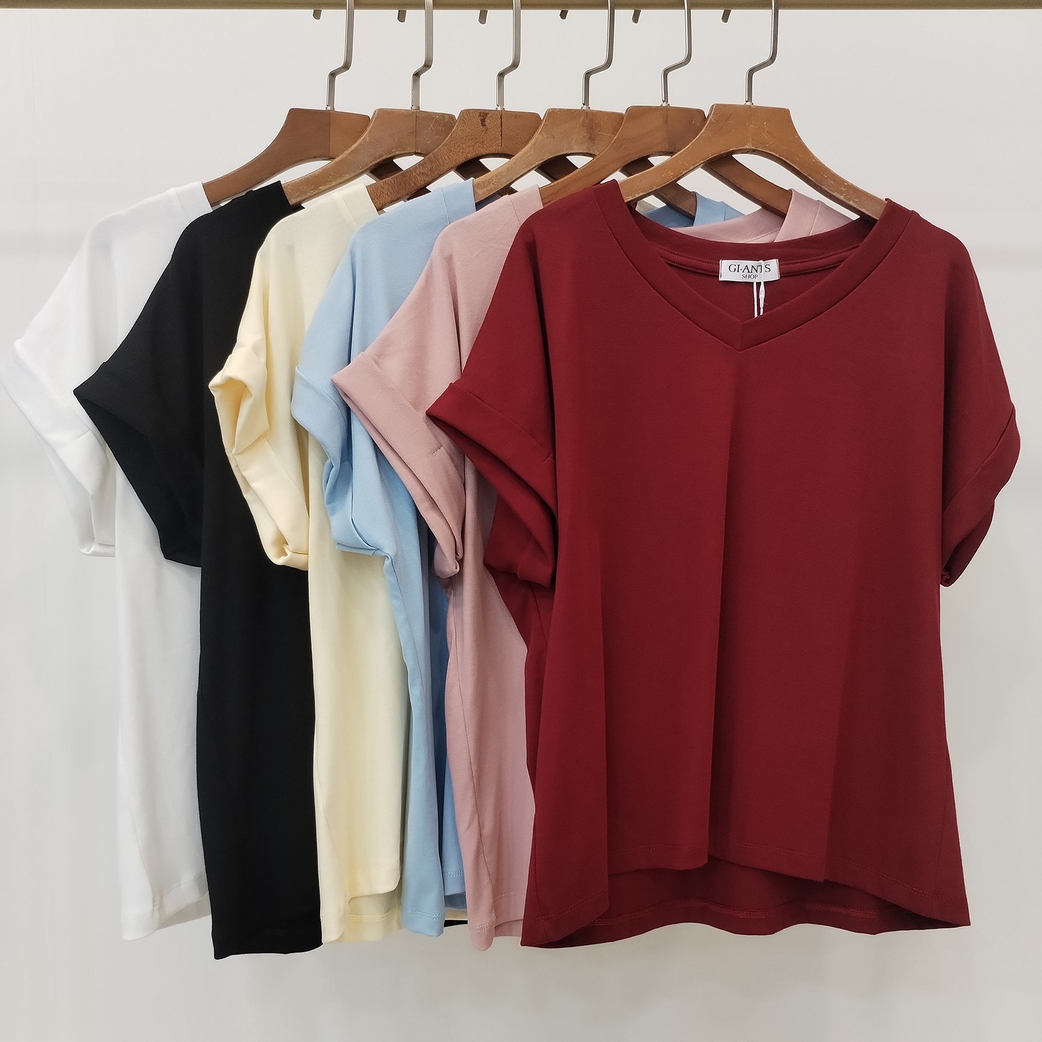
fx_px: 1192
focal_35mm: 35
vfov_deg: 47.1
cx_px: 512
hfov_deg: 47.2
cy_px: 598
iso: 418
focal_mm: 4.75
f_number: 1.8
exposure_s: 1/60
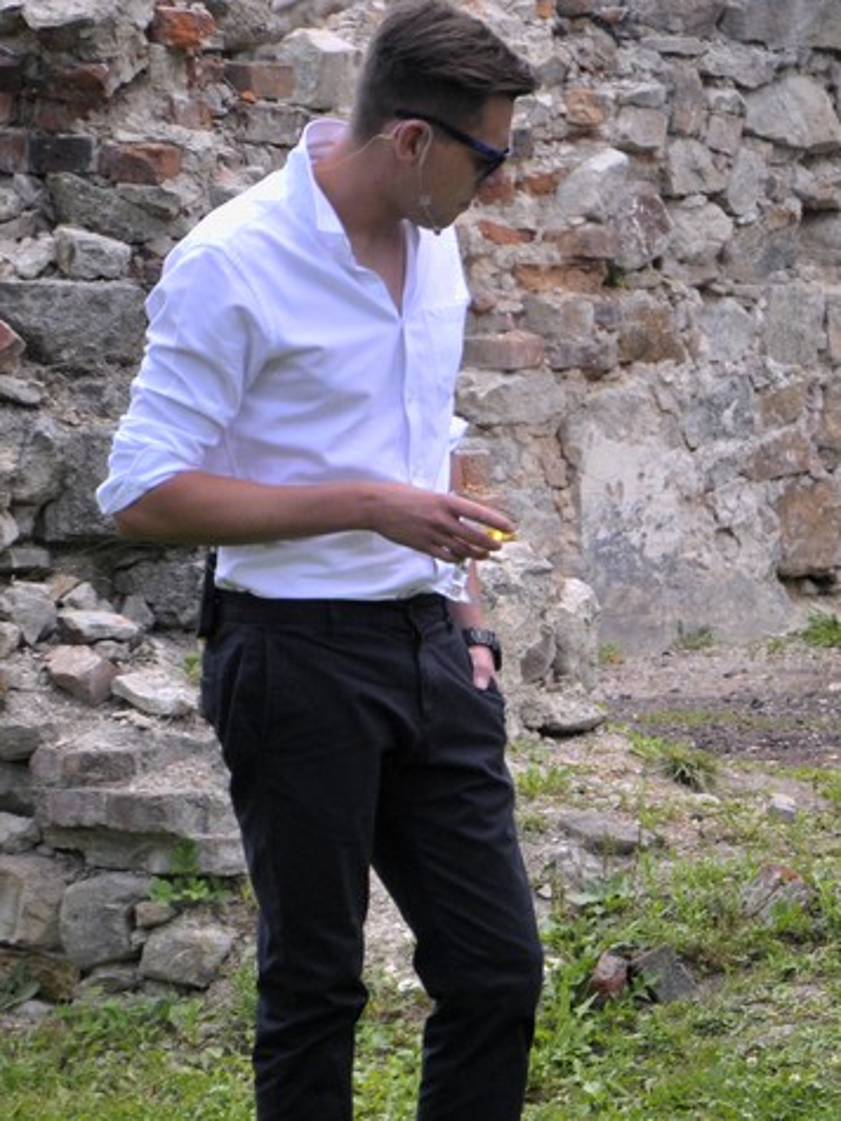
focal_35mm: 318
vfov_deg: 6.2
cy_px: 690
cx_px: 817
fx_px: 10301
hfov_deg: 4.7
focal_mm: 105
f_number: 5.6
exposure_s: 1/500
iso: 500
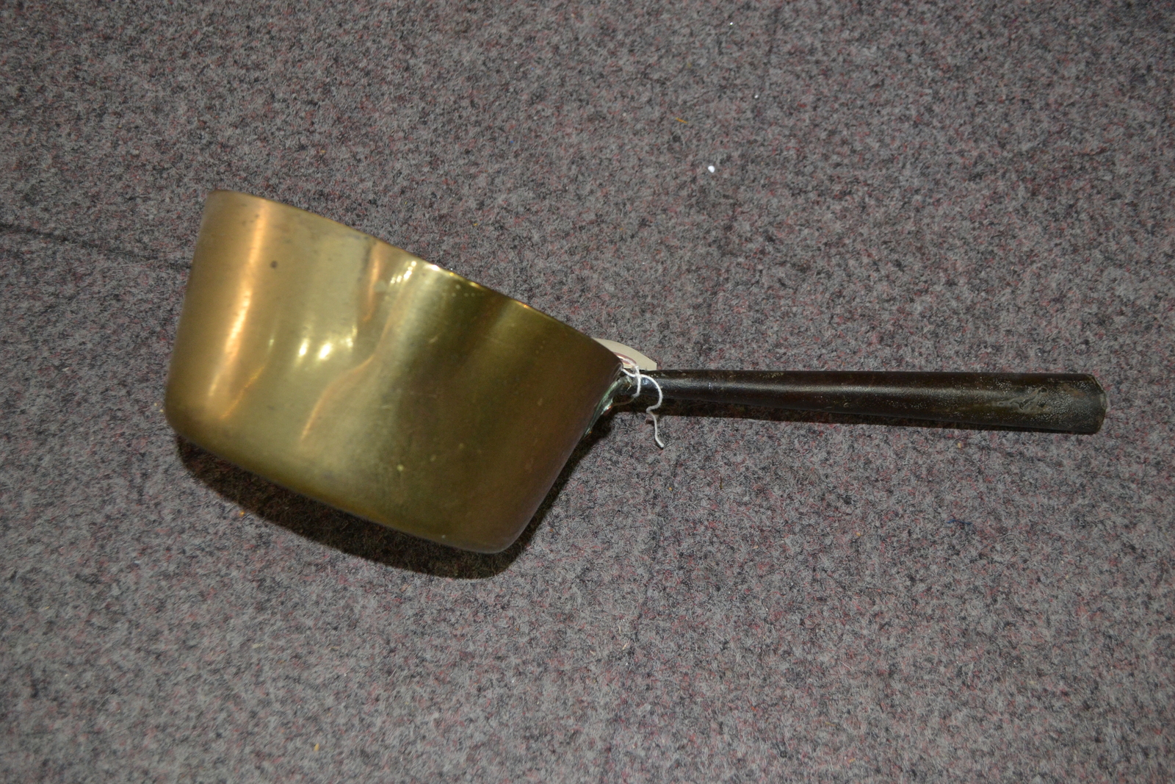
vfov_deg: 40.0
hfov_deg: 57.2
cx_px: 588
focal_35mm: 33
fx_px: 1077
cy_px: 392
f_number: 4
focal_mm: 22
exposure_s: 1/60
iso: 1100
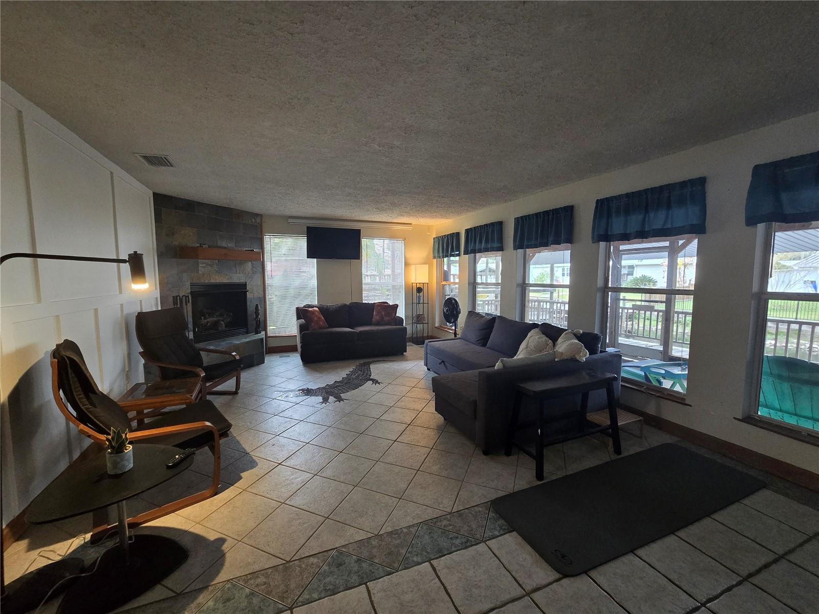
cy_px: 307
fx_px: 308
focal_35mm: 13
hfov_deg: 106.2
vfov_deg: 89.9
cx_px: 410
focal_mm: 2.2
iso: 500
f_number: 2.2
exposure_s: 1/60
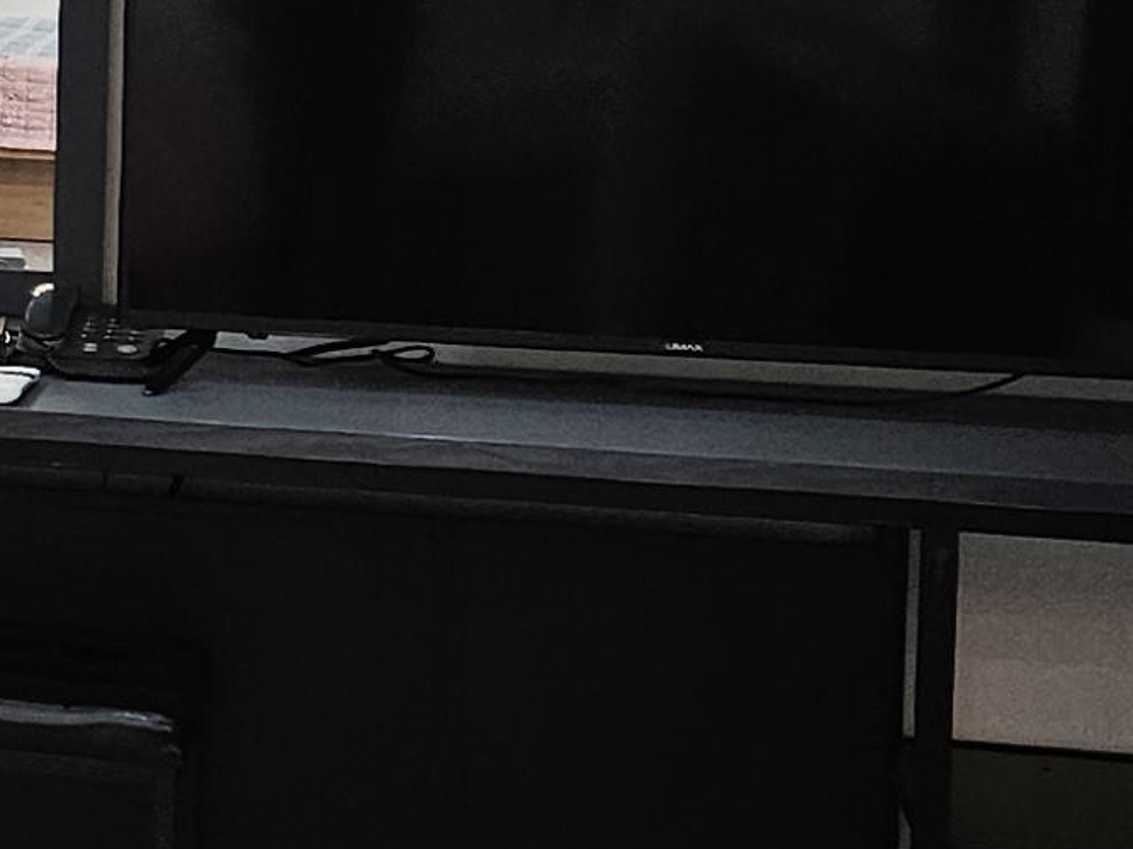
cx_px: -1272
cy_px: -85
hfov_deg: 12.3
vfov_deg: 10.6
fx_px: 4516
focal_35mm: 138
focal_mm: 5.4
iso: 160
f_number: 1.8
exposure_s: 1/180
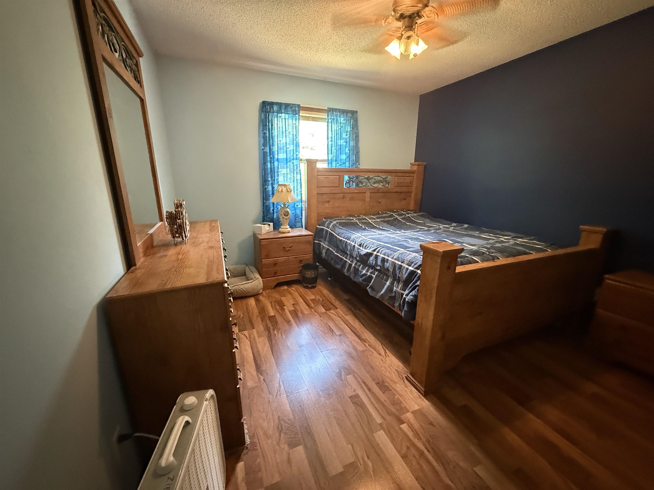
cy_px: 245
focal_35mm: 14
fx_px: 265
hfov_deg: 102.1
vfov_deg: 85.7
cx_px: 327
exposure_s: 1/40
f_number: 2.2
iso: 1000
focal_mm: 2.22
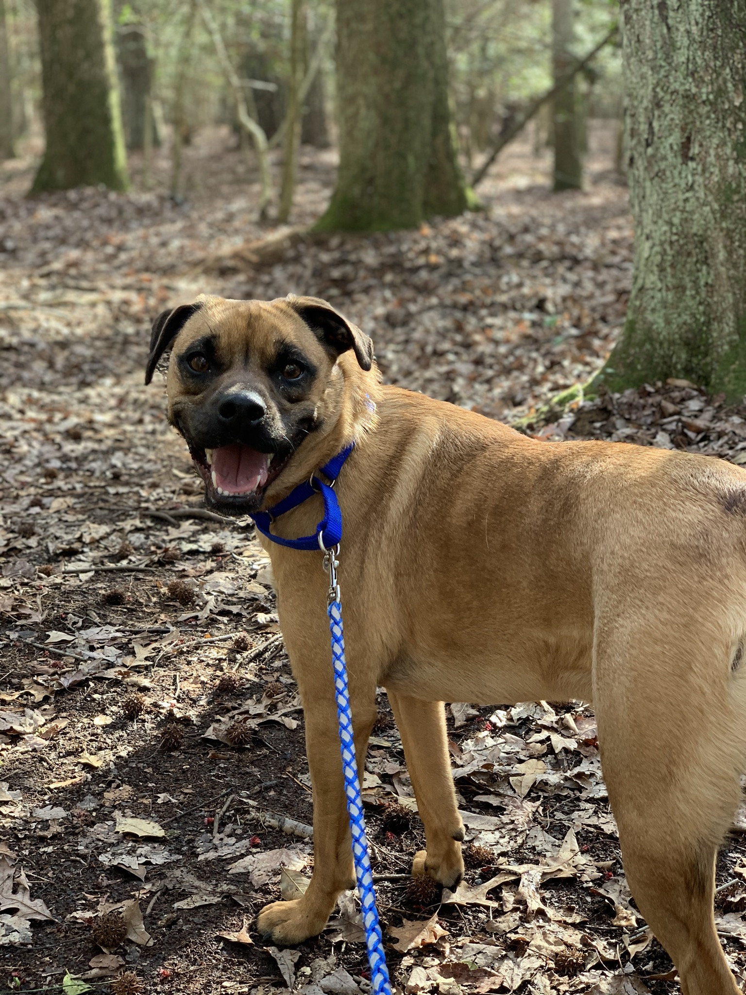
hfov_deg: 28.0
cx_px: 373
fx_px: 1494
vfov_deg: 36.8
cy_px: 498
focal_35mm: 52
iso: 50
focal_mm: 6
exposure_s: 1/122
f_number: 2.4
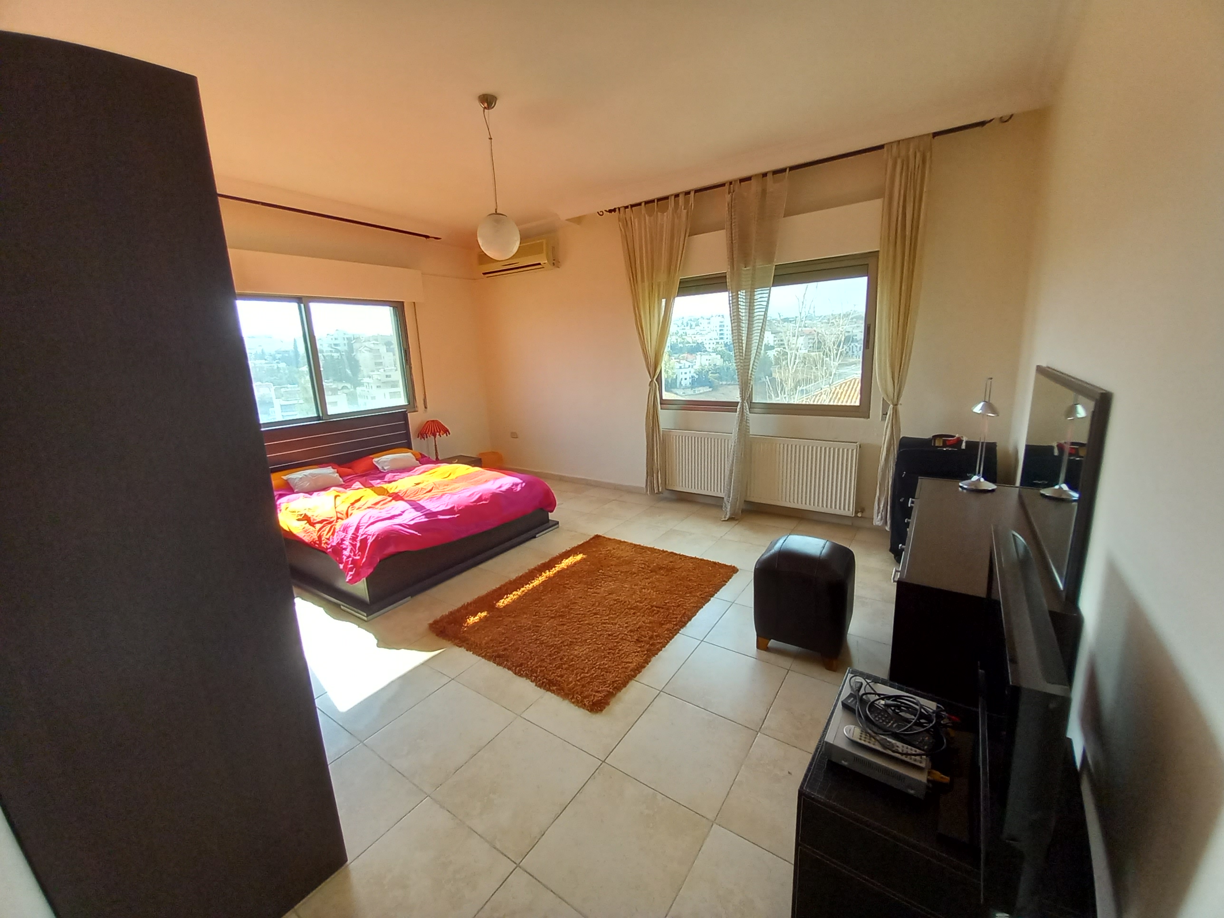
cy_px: 459
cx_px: 612
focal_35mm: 13
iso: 50
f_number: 2.2
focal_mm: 1.13
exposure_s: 1/120
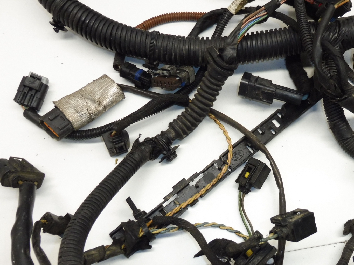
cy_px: 157
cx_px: 247
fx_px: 368
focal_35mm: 36
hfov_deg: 50.0
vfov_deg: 39.5
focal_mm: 4.3
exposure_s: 1/60
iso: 200
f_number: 3.5
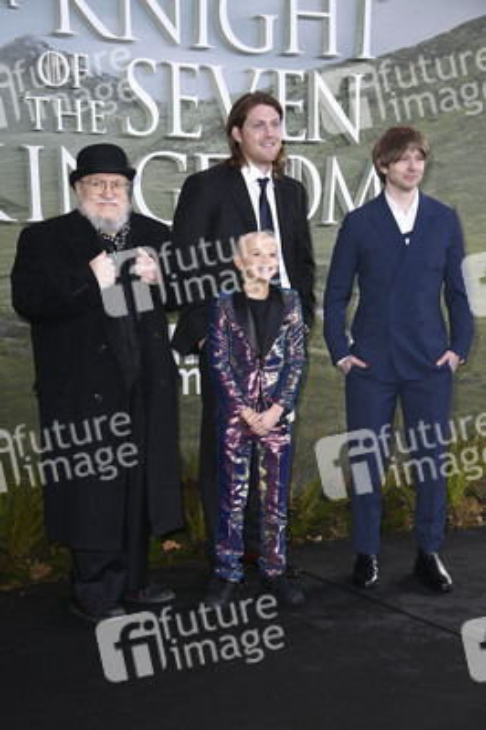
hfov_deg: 21.9
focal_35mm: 62
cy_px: 365
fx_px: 1258
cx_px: 243
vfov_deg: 32.4
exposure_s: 1/250
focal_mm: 62
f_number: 5.6
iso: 640
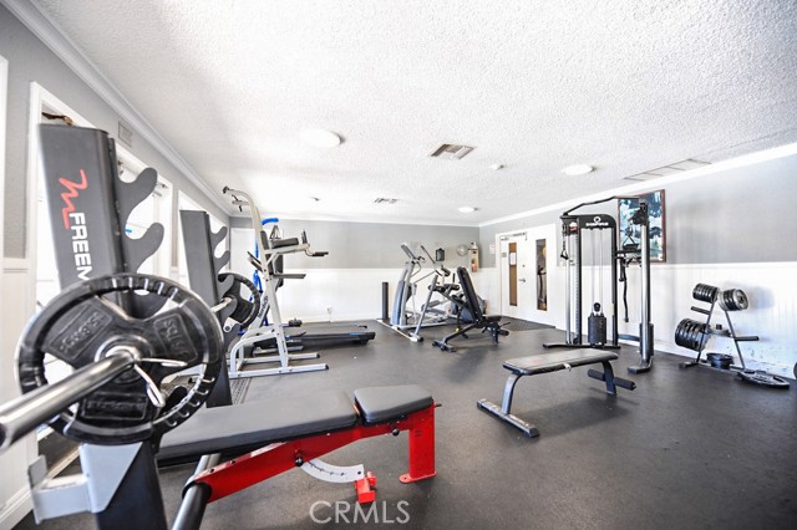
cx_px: 398
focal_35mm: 14
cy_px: 265
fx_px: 310
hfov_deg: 104.3
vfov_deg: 81.1
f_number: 3.2
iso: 400
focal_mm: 14
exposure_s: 1/40
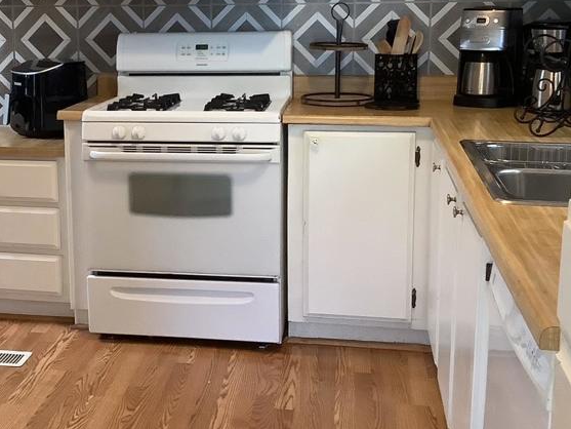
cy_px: 152
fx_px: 940
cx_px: 146
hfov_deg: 33.1
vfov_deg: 25.6
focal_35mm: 57
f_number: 2.4
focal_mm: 3.3
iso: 200
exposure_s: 1/60
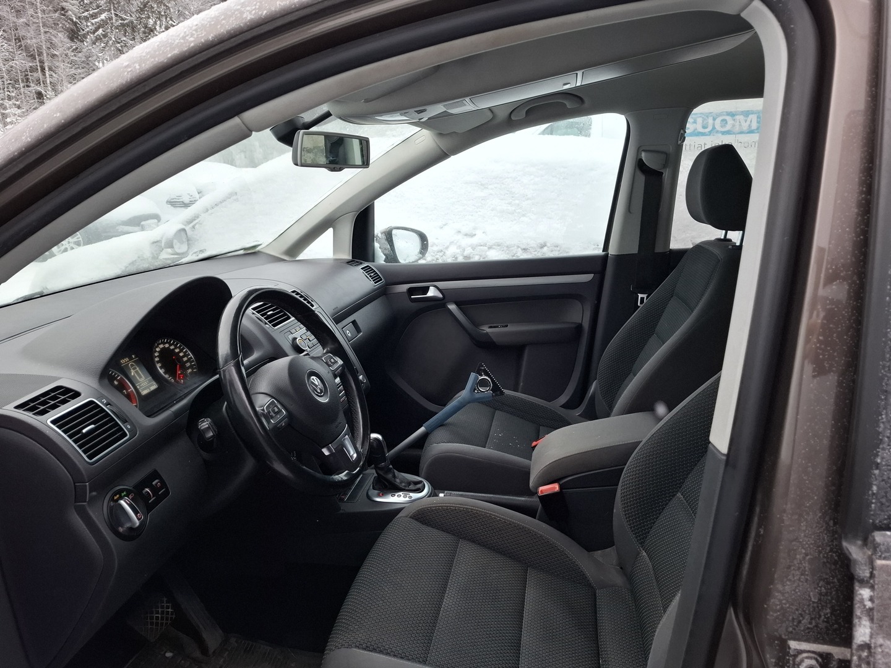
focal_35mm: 23
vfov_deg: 58.9
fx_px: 592
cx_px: 446
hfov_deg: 73.9
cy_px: 334
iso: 200
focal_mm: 5.54
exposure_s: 1/100
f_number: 1.8
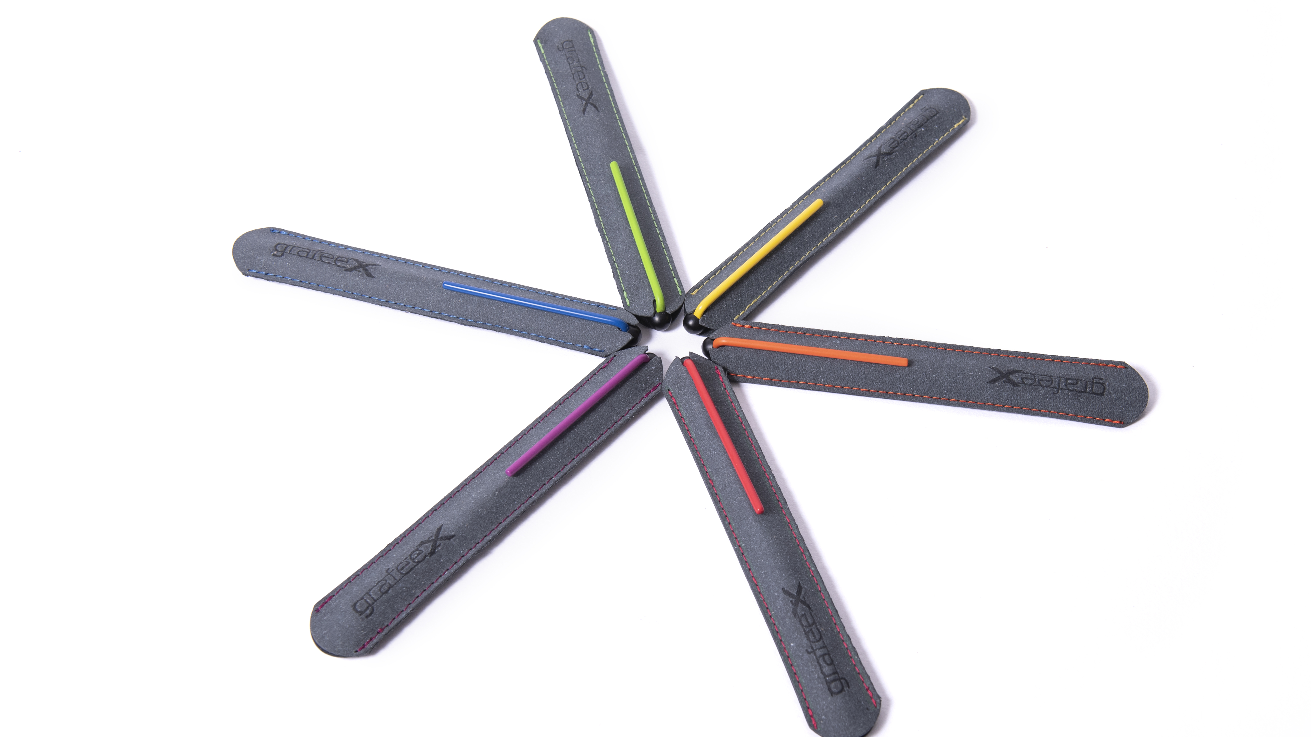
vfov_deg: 29.7
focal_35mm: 40
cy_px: 374
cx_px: 657
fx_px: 1391
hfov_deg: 50.5
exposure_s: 1/200
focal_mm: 38
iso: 250
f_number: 9
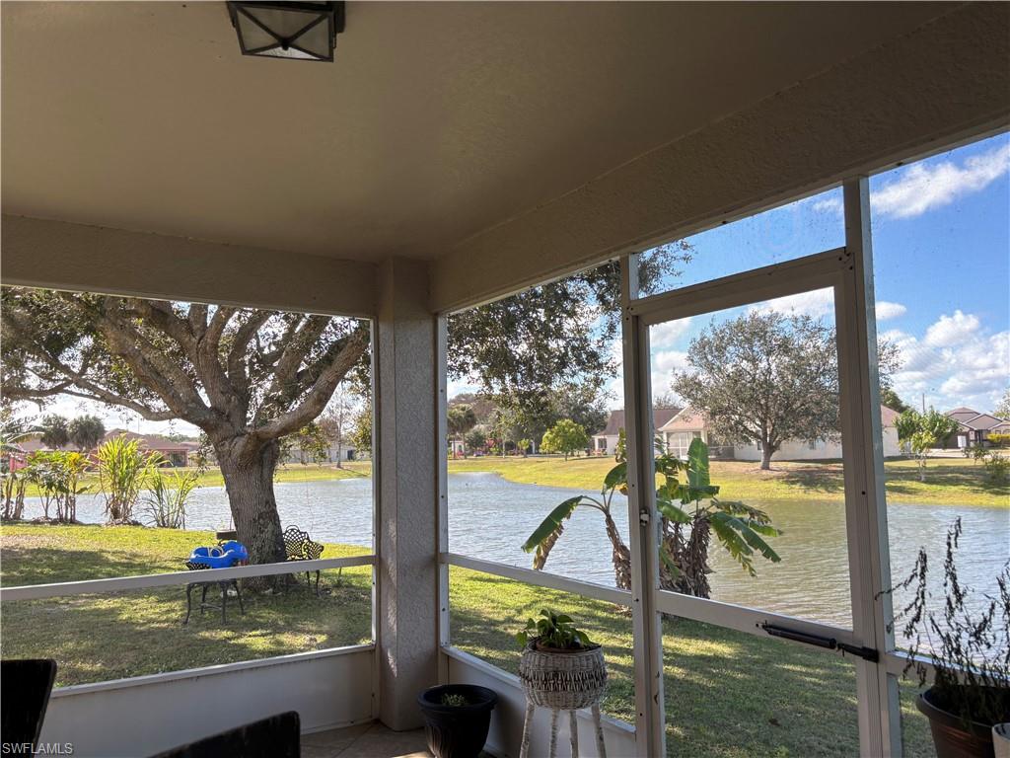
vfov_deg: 53.1
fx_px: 759
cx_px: 505
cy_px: 379
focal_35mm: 26
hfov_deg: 67.3
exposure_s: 1/675
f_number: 1.6
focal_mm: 5.96
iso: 50
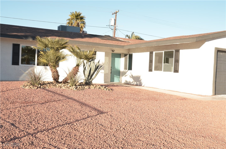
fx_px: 254
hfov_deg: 48.0
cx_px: 113
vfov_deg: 32.9
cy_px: 74
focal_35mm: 40
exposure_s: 1/200
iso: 200
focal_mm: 27
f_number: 7.1
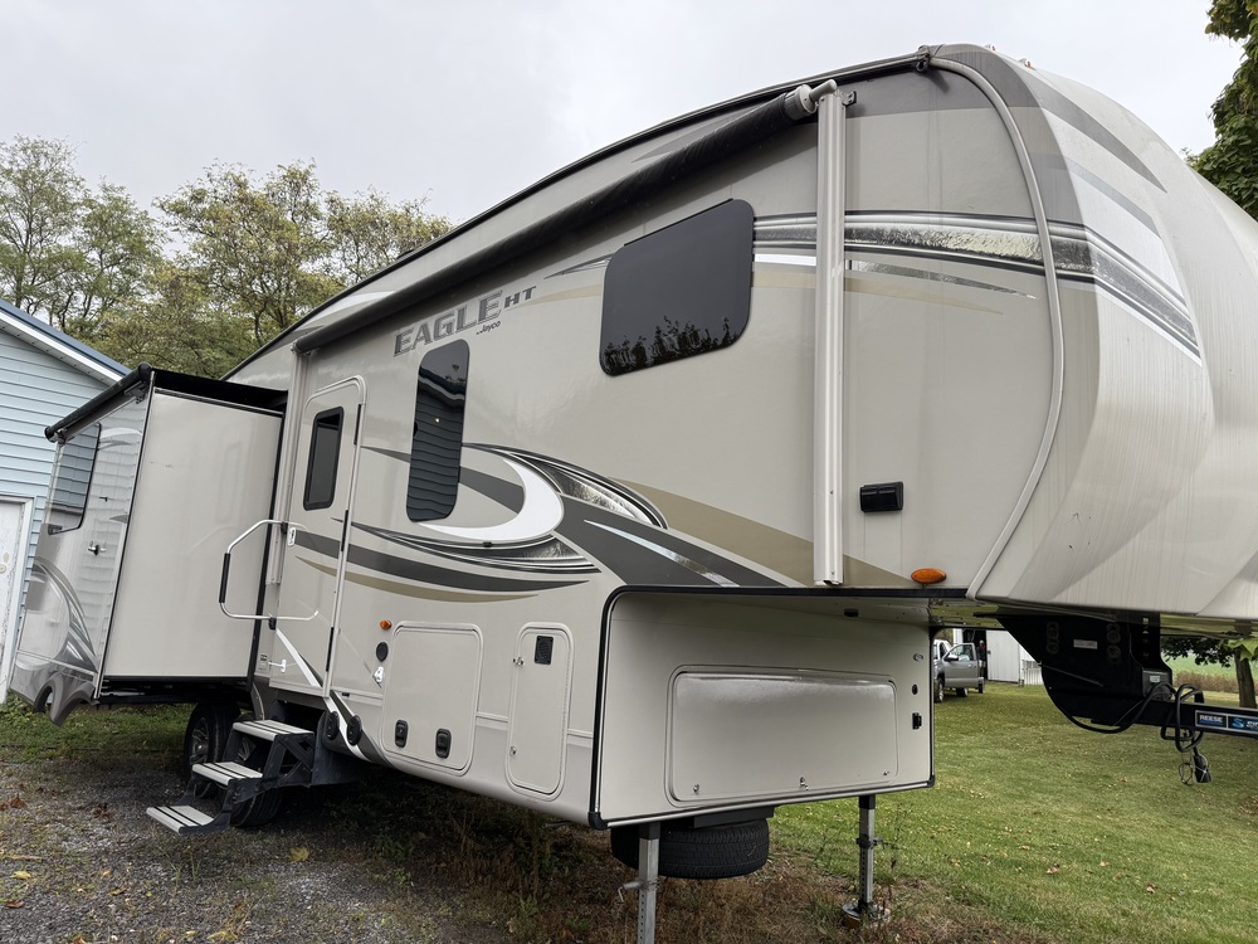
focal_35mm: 24
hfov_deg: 71.6
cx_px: 629
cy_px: 472
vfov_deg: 56.8
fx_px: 872
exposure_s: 1/584
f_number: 1.78
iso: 100
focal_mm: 6.76
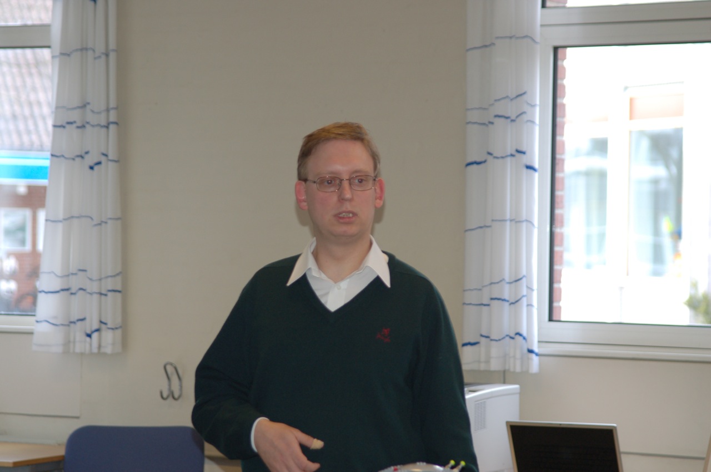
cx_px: 356
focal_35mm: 123
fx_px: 2427
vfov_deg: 11.1
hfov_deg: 16.7
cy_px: 236
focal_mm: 82
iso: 400
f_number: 4
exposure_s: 1/100
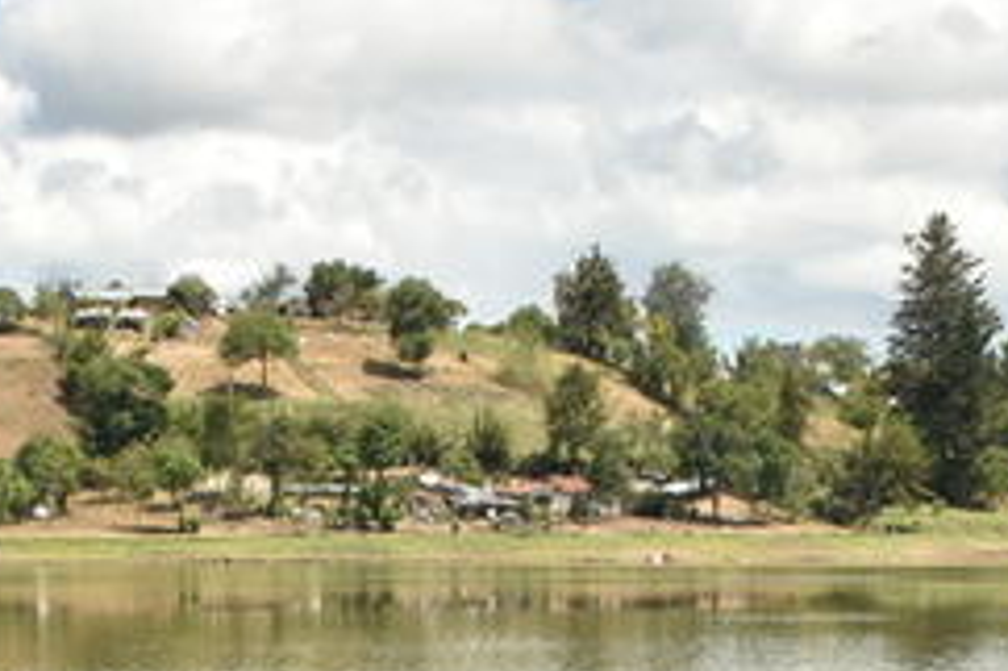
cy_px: 998
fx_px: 2938
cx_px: 425
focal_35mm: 105
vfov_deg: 12.4
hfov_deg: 19.5
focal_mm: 18
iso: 200
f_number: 9
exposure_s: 1/250
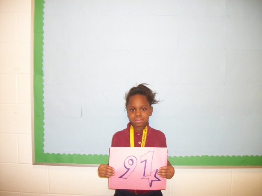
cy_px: 98
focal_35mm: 32
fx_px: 242
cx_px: 131
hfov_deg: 56.9
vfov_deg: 44.1
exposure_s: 1/30
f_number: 2.9
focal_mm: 5.7
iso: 160
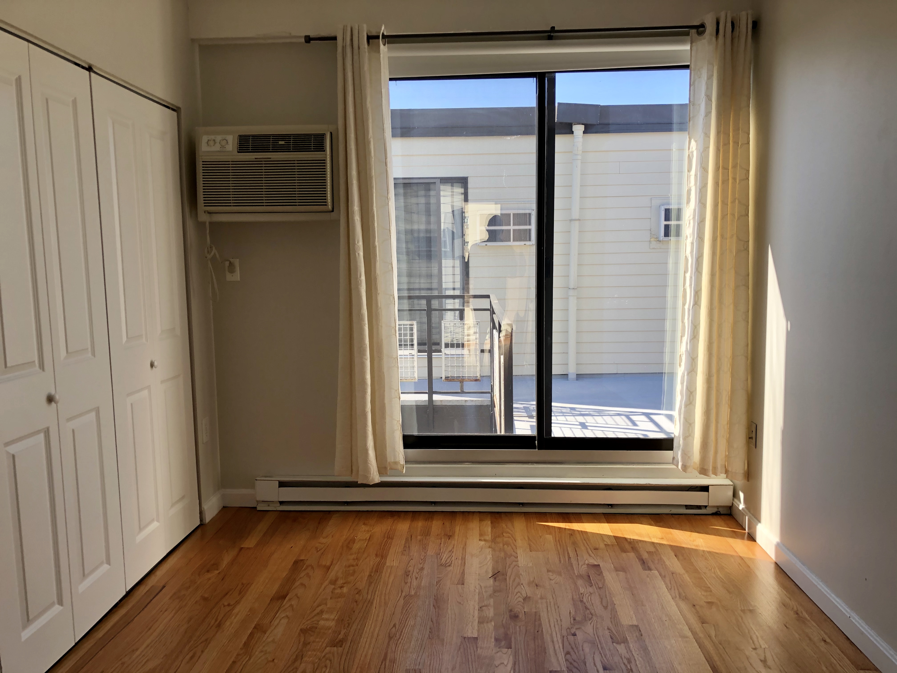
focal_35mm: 28
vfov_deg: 49.7
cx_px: 448
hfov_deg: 63.4
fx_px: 726
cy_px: 336
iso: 20
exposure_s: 1/225
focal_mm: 4
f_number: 1.8
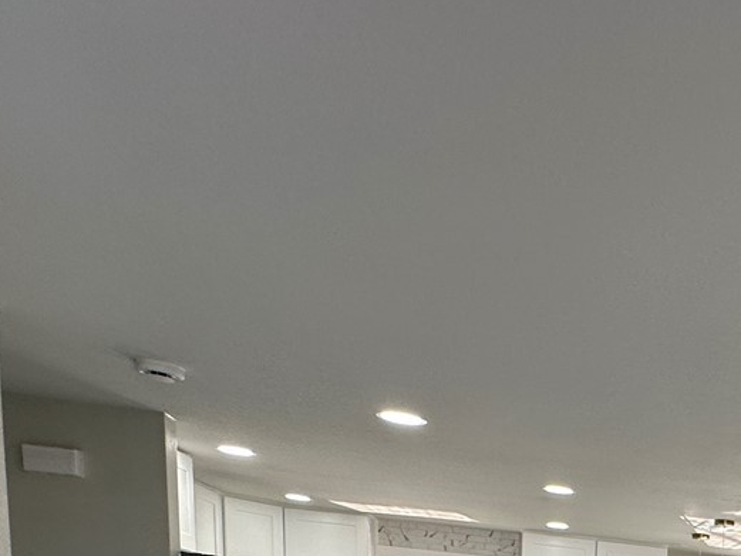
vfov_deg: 25.6
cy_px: 823
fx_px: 921
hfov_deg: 37.7
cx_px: 787
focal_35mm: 43
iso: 50
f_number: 2.2
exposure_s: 1/99
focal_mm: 2.22
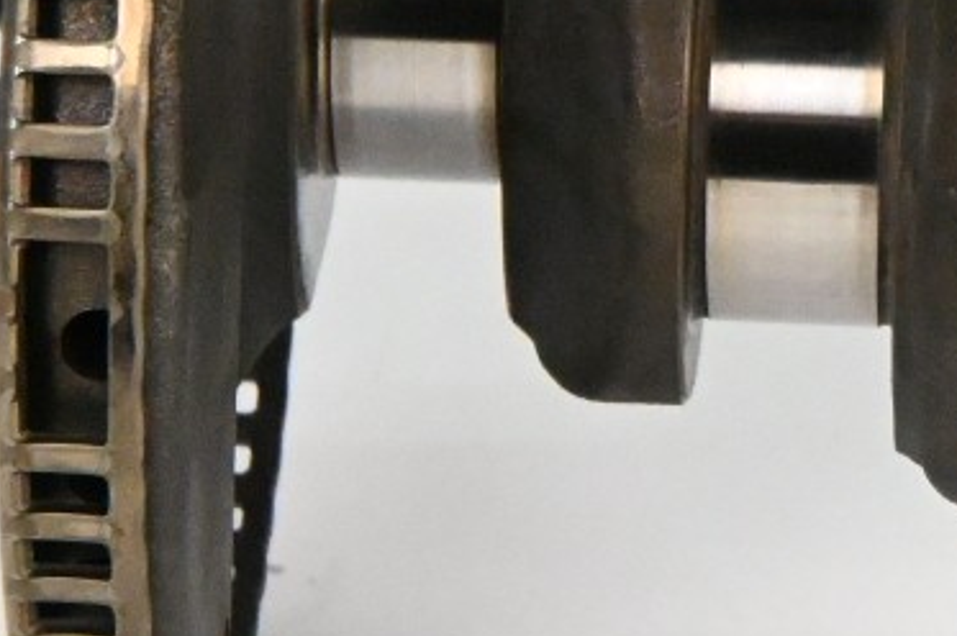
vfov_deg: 4.2
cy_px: -77
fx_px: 8658
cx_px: 1514
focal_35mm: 326
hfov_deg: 6.2
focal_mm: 50
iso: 10000
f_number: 6.3
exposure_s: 1/1000
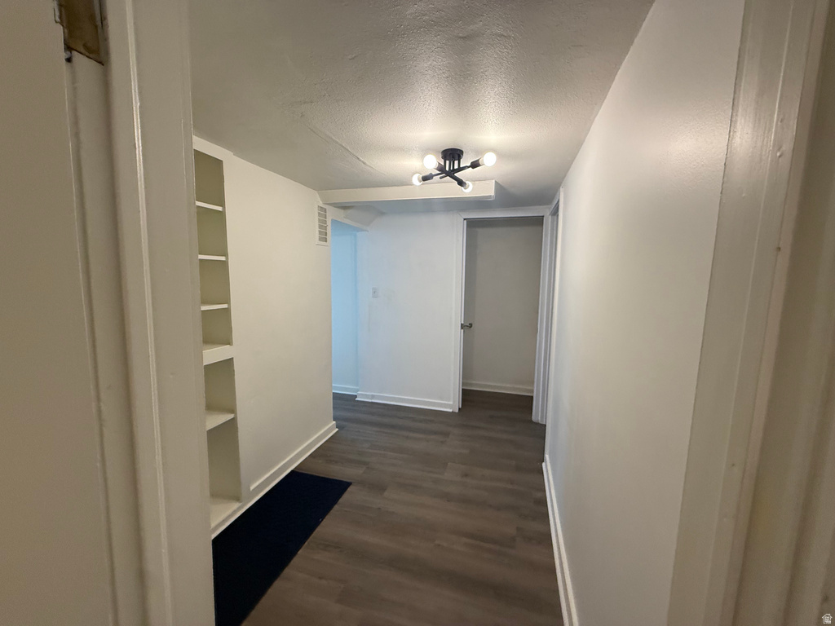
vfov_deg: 85.7
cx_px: 418
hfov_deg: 102.1
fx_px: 338
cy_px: 313
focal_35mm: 14
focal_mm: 2.22
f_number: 2.2
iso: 250
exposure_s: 1/120
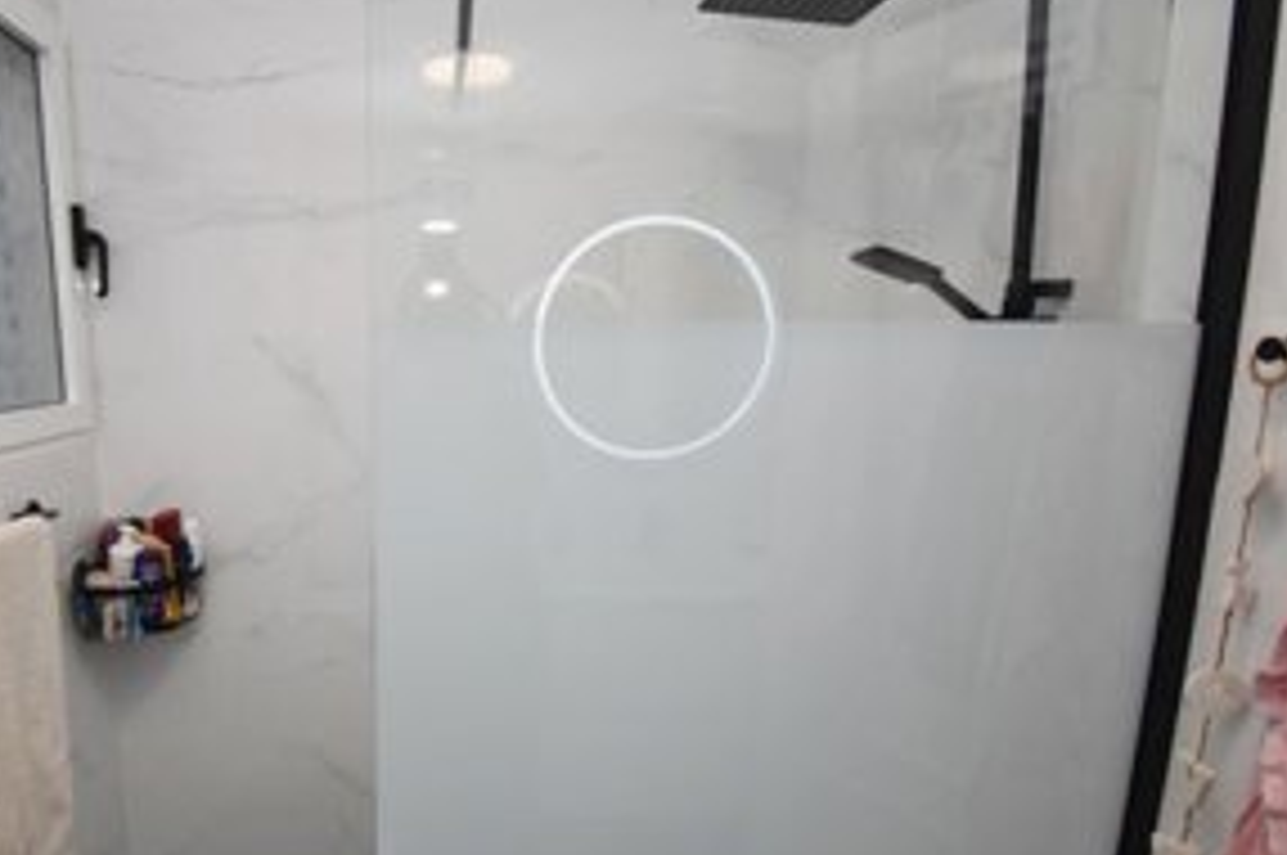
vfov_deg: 59.1
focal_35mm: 21
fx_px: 750
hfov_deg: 78.7
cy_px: 495
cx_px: 432
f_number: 4.5
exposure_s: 1/125
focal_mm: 10
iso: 900
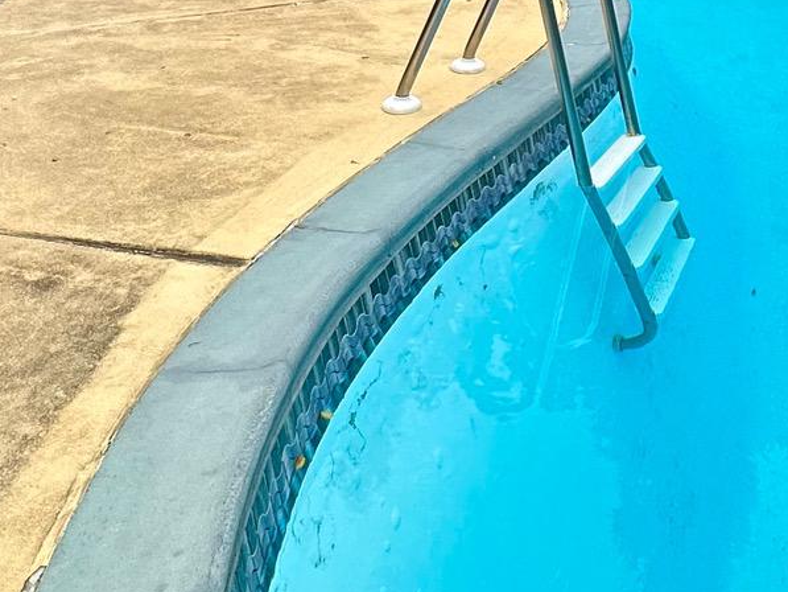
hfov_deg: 39.1
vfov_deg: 23.7
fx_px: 1093
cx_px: 539
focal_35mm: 48
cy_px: -311
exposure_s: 1/388
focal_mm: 2.22
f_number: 2.2
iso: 40
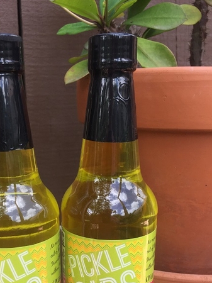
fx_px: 351
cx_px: 67
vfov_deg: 42.7
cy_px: 207
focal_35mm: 43
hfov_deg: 33.2
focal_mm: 4.15
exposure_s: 1/244
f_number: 2.2
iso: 32
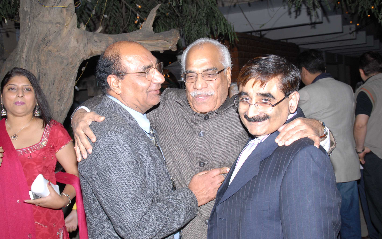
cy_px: 117
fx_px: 521
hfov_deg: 40.3
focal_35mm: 50
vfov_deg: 25.8
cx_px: 188
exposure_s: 1/125
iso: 250
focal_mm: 32
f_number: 7.1
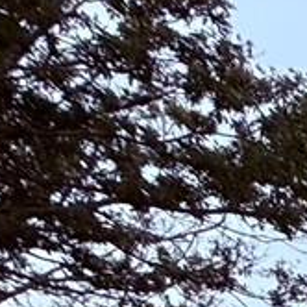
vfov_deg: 9.4
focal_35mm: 119
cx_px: 1363
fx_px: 1194
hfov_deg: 7.3
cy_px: 1058
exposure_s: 1/1368
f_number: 2.2
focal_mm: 2.22
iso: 50
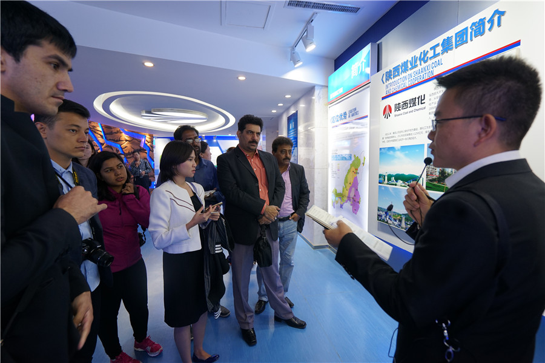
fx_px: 242
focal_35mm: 16
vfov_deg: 73.7
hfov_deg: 96.7
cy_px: 182
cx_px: 272
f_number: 4
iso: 500
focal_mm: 16
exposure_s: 1/50
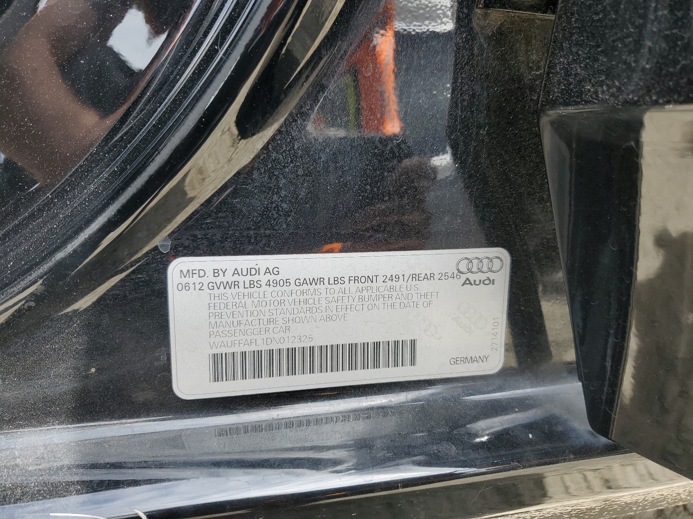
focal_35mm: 26
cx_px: 346
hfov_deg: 67.3
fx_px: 521
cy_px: 260
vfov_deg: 53.1
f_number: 1.5
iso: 50
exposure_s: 1/370
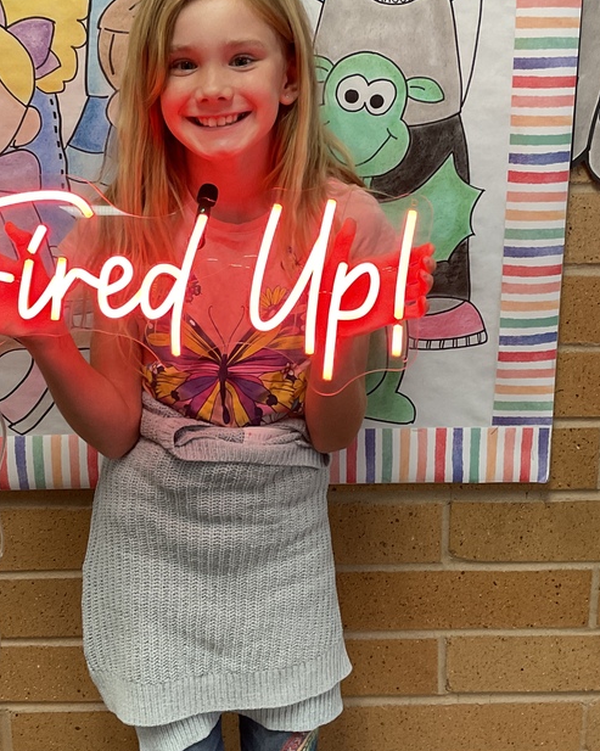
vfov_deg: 39.4
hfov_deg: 32.1
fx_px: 1044
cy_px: 301
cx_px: 287
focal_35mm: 47
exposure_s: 1/60
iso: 125
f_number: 1.8
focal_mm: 3
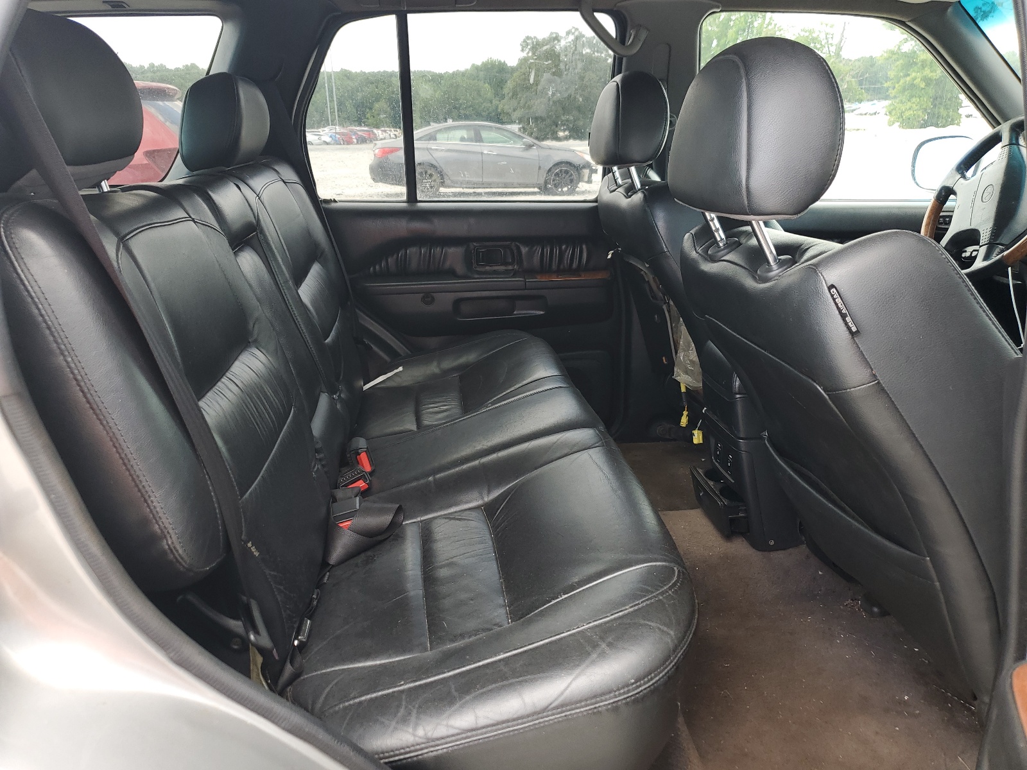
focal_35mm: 26
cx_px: 514
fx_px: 771
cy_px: 385
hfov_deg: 67.3
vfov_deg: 53.1
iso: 50
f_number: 1.5
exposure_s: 1/161
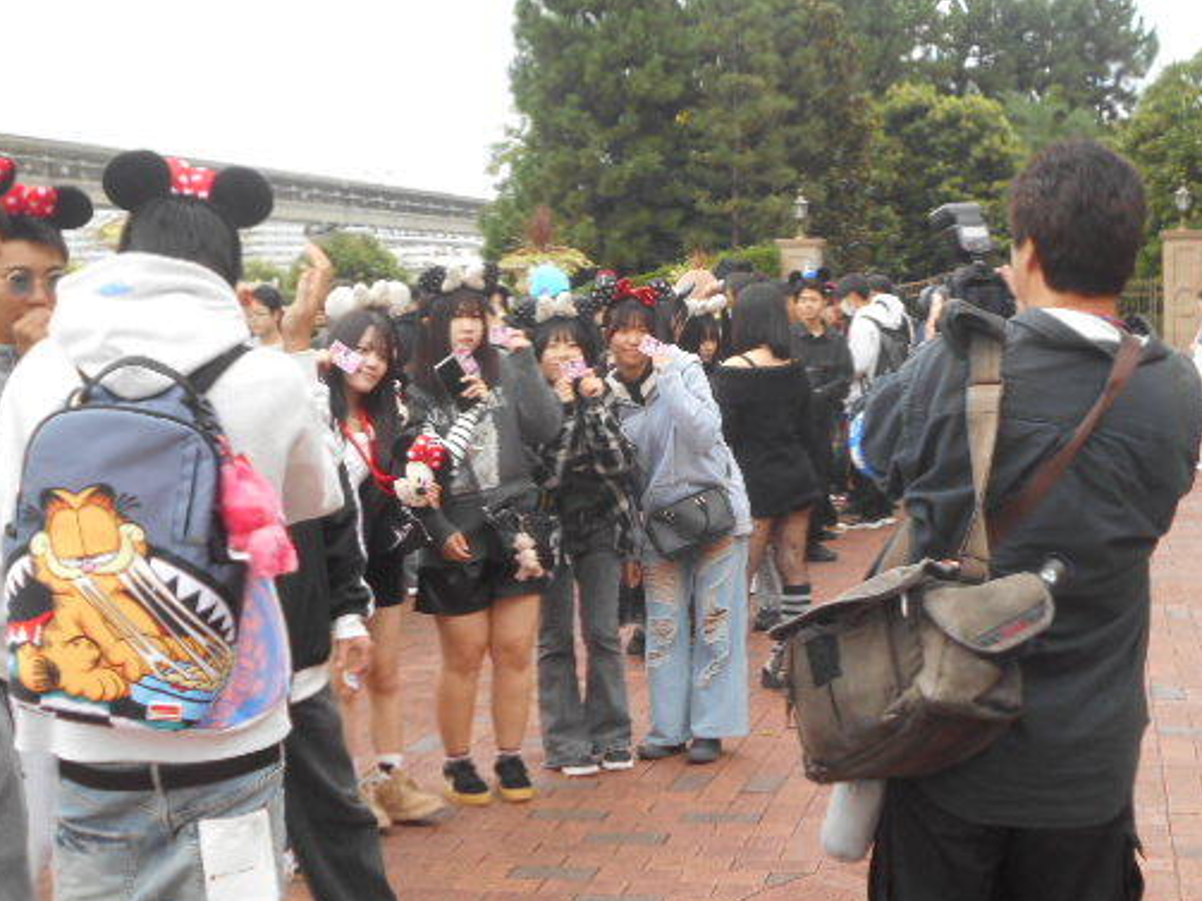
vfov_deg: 26.1
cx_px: 674
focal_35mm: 56
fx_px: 1944
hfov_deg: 34.3
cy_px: 435
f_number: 4.2
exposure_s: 1/250
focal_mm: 7.7
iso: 200
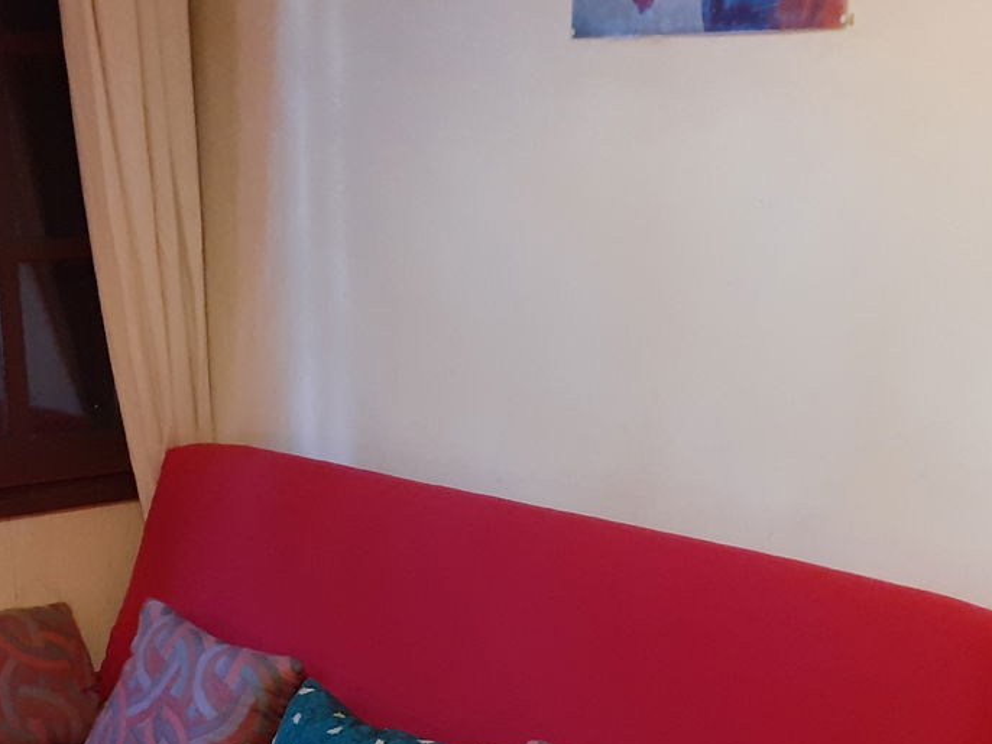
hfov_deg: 30.7
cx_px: 438
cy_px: 811
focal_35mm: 63
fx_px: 1805
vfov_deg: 22.1
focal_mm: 3.6
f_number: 1.9
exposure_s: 1/25
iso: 200
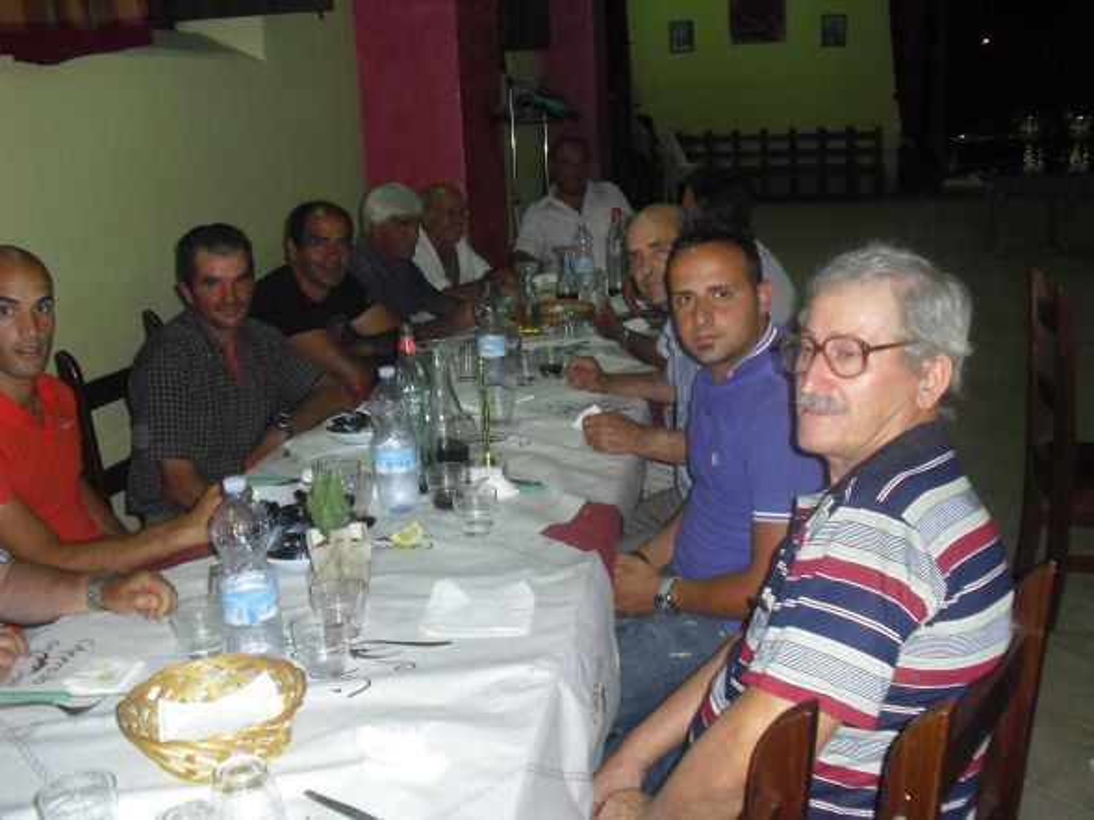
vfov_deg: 39.6
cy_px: 410
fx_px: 1137
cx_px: 547
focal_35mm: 36
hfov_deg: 51.4
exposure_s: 1/60
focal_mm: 6.3
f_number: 3.1
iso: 400
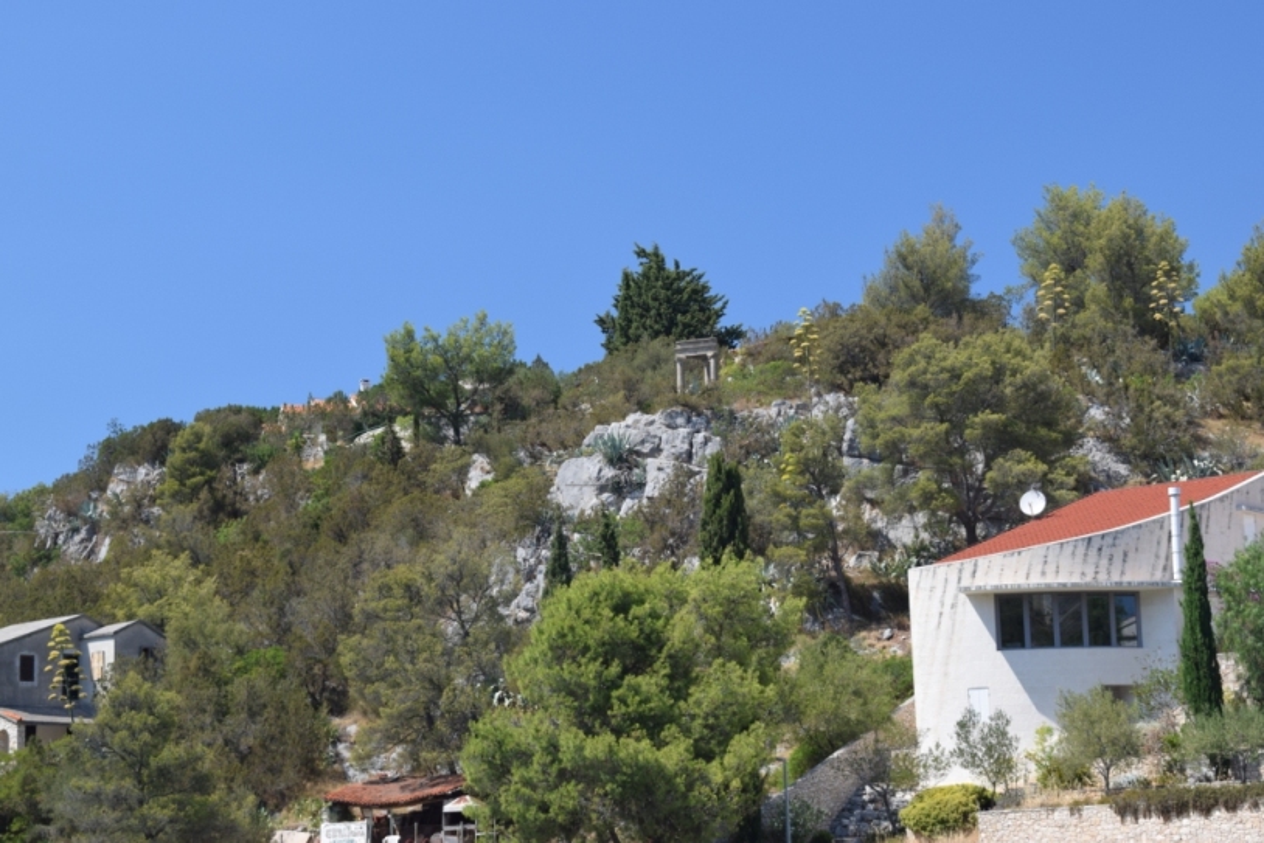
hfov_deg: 24.6
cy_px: 422
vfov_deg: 16.6
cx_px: 632
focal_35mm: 82
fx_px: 2897
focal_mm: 55
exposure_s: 1/125
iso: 250
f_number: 9
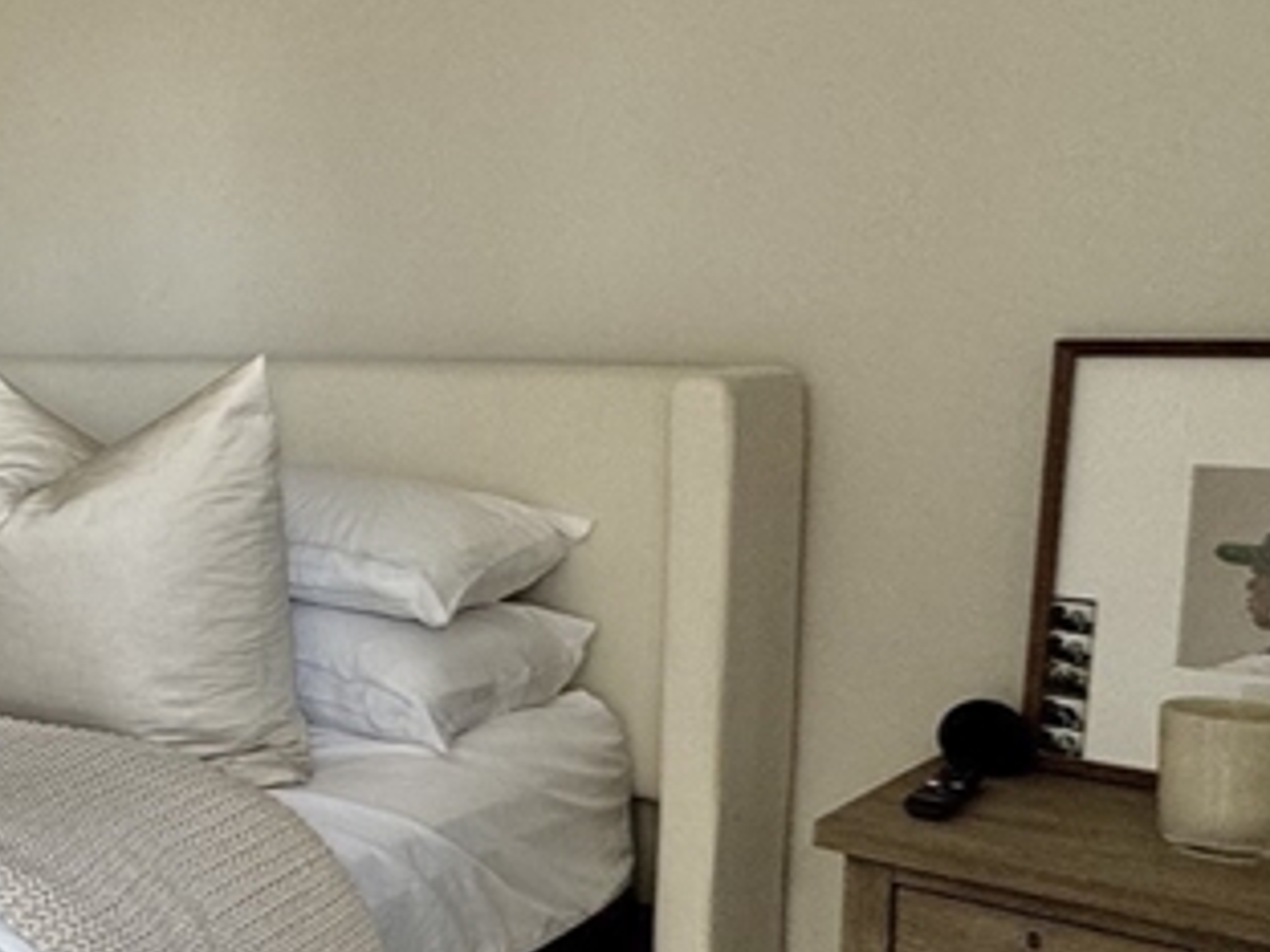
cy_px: 480
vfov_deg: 31.5
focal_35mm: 46
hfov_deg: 35.8
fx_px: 1688
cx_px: -94
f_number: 2.2
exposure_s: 1/99
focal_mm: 2.22
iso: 125
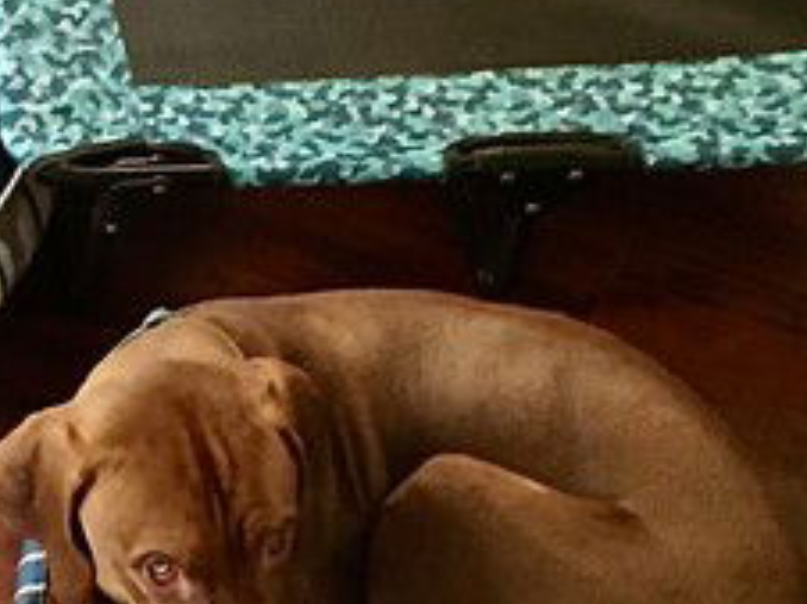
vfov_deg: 19.1
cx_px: -143
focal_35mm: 77
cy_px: 354
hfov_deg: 23.4
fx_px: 1793
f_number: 2.2
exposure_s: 1/15
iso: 320
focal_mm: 4.15
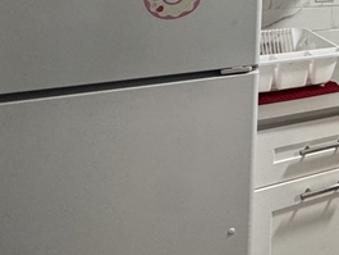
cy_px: -62
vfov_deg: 24.2
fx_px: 529
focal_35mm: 54
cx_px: 522
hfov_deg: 25.5
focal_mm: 2.22
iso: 160
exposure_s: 1/60
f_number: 2.2
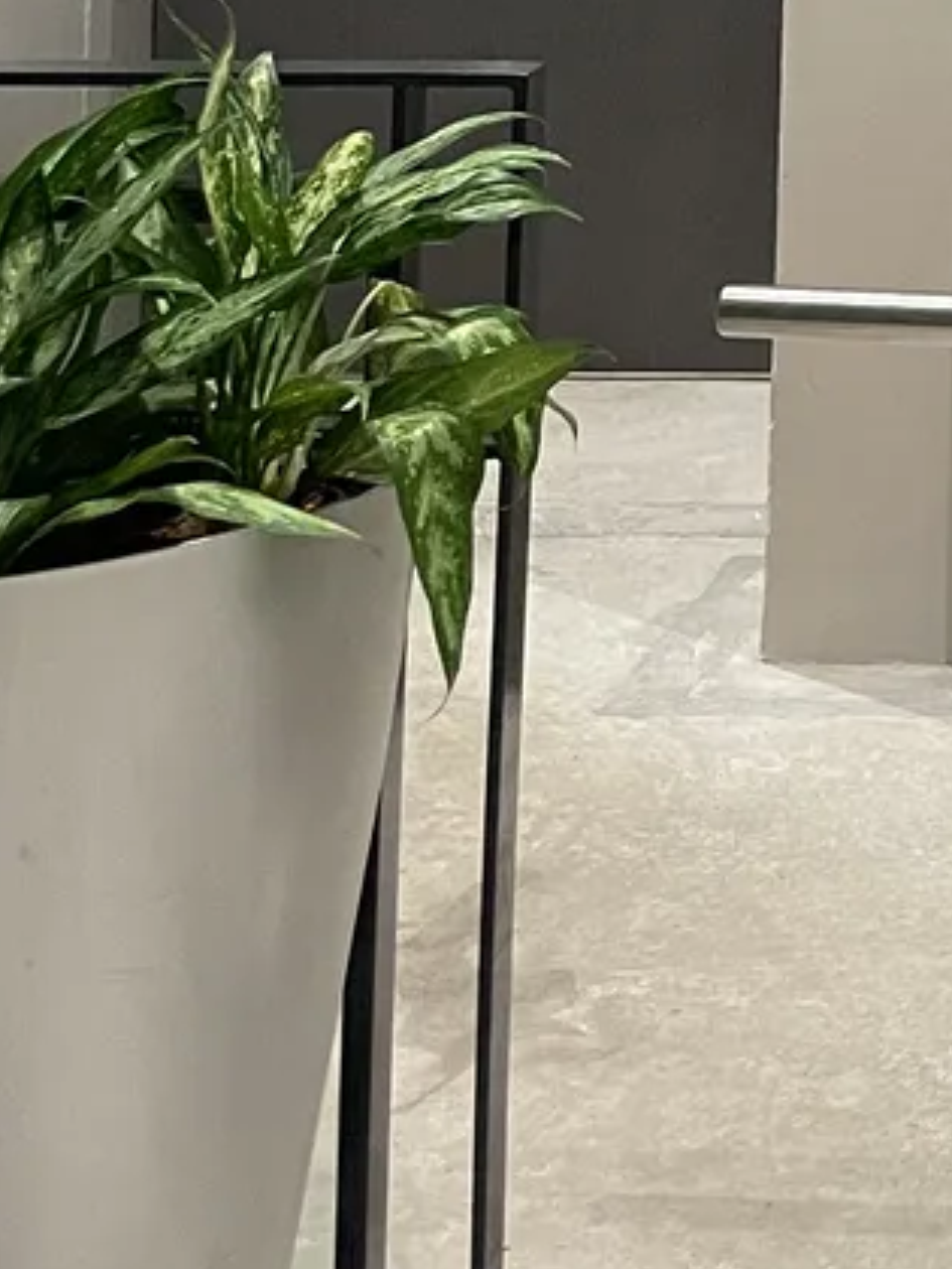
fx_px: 3630
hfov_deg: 13.2
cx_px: 1807
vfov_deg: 18.0
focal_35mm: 99
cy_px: -562
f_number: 1.6
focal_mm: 4.2
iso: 320
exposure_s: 1/50
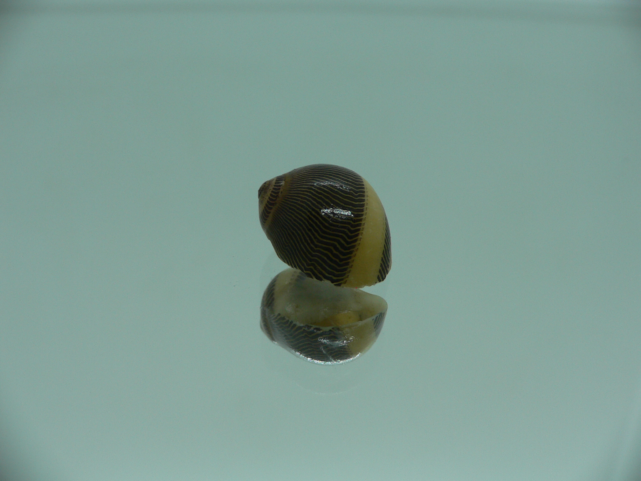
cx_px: 320
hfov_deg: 52.6
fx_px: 648
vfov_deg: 40.7
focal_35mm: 35
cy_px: 240
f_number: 2.8
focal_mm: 4.6
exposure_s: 1/80
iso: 80
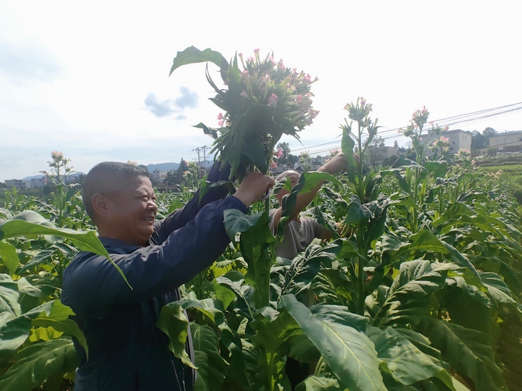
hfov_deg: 87.8
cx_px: 261
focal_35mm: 18
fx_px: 271
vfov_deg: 71.6
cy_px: 196
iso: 50
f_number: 2.2
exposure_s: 1/1531
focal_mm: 1.76
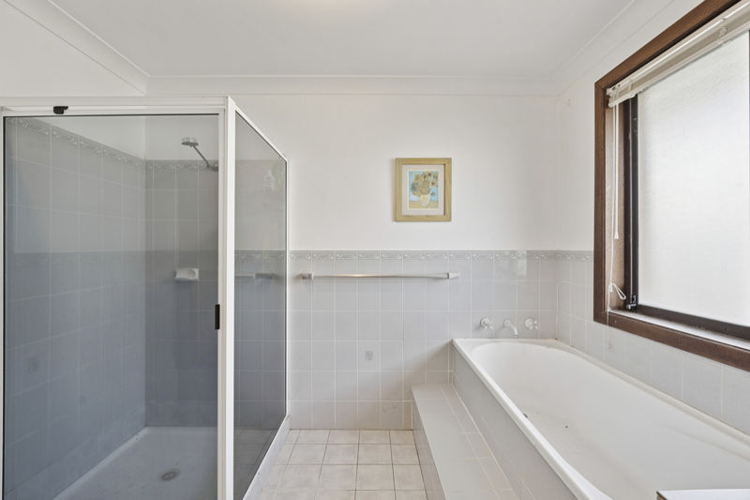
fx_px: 344
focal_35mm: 16
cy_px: 250
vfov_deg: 72.0
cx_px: 375
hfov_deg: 95.0
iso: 800
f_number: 7.1
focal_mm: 16.5
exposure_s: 1/80
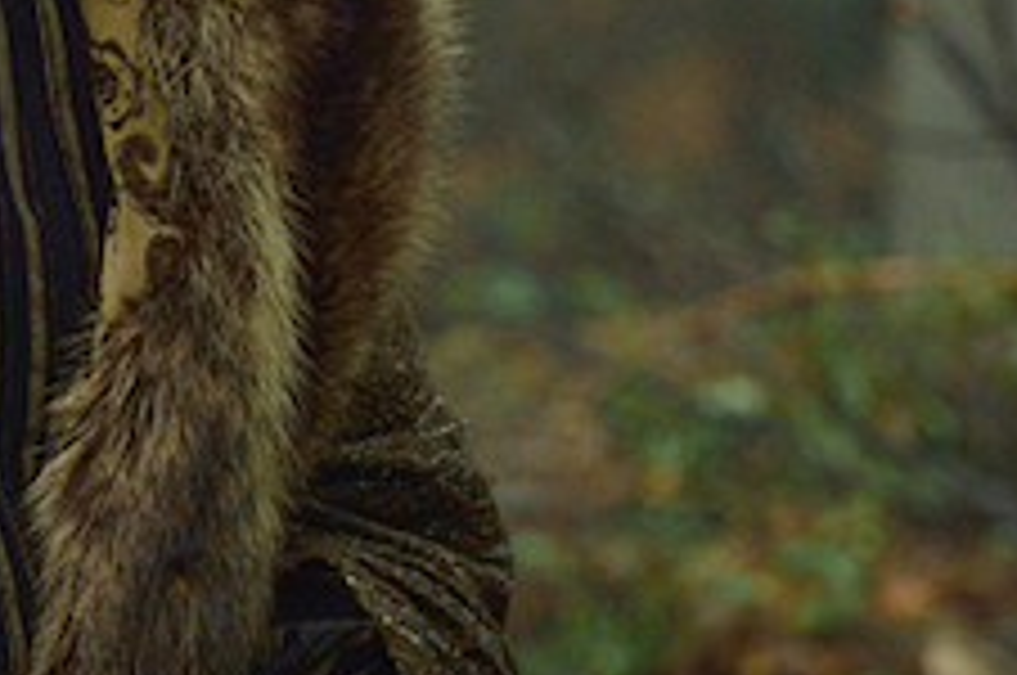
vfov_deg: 2.3
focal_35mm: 604
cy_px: 99
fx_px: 17038
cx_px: -266
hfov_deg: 3.4
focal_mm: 195
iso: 800
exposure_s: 1/160
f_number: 6.3
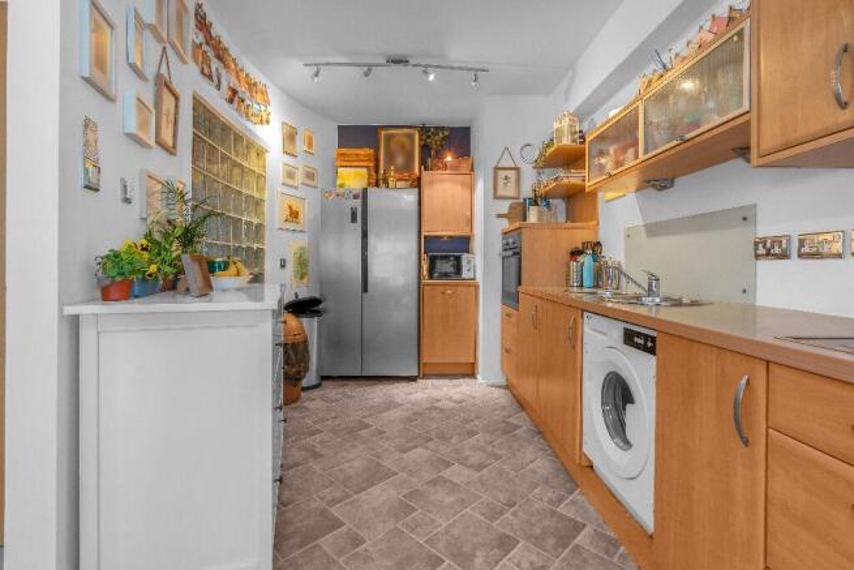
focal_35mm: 16
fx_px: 380
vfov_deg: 73.8
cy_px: 285
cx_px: 427
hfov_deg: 96.7
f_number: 9
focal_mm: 16
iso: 200
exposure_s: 1/3
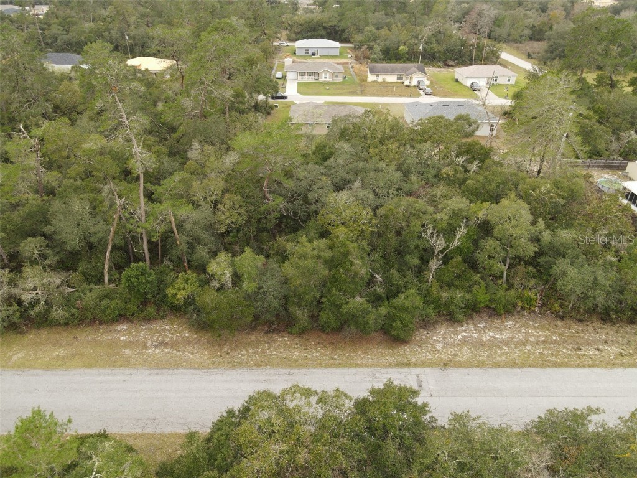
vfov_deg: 56.8
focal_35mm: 24
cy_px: 239
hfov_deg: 71.6
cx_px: 318
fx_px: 442
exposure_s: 1/80
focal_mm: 4.5
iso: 110
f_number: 2.8
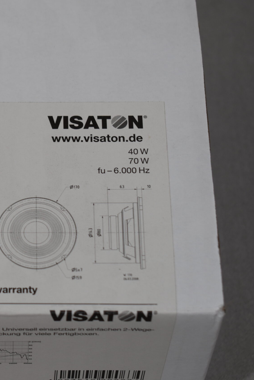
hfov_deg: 10.9
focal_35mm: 125
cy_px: 189
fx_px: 1320
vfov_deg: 16.4
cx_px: -12
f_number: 5.6
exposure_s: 1/125
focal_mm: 55
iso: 250
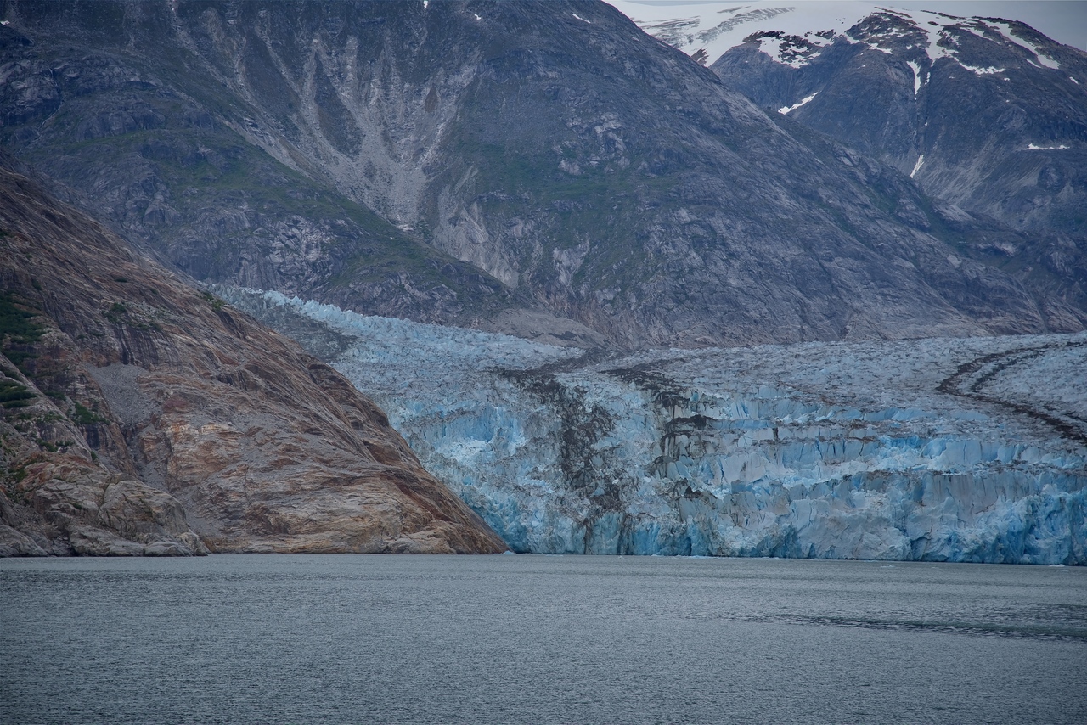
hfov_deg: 17.1
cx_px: 544
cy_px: 362
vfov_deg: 11.4
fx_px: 3624
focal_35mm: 120
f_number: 5.6
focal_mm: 120
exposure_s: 1/250
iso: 100
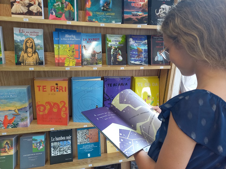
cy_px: 84
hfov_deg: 69.4
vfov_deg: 54.9
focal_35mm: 25
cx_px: 113
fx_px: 163
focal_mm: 4.65
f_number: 1.8
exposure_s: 1/60
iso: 160
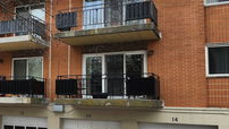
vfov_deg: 22.7
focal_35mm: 53
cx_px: 27
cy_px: 72
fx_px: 322
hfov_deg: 36.9
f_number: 1.8
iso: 12
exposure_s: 1/191
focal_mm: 6.4
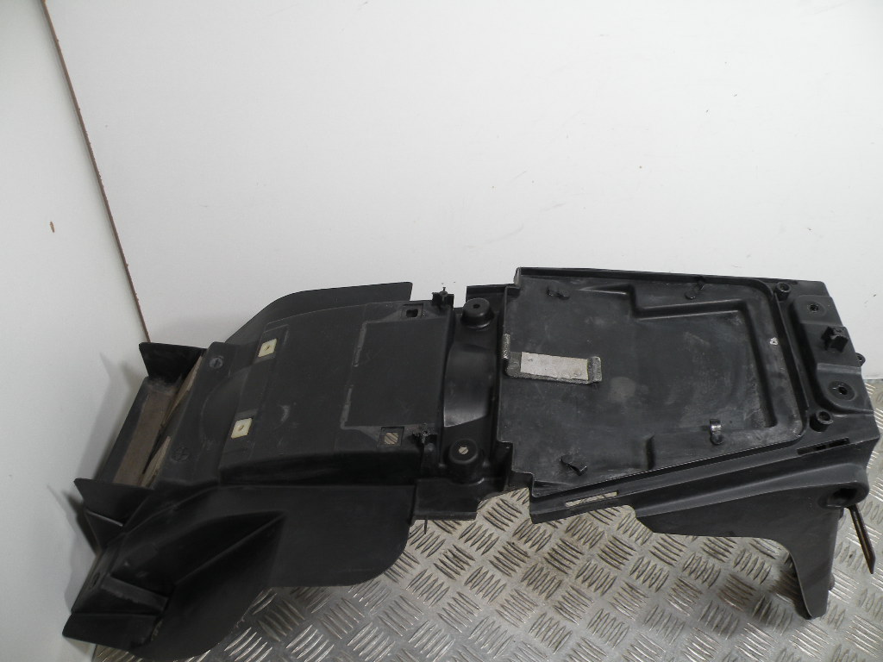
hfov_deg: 65.3
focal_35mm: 27
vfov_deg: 51.4
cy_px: 331
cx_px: 442
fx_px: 689
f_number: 3.2
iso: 64
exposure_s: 1/64
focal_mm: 4.7
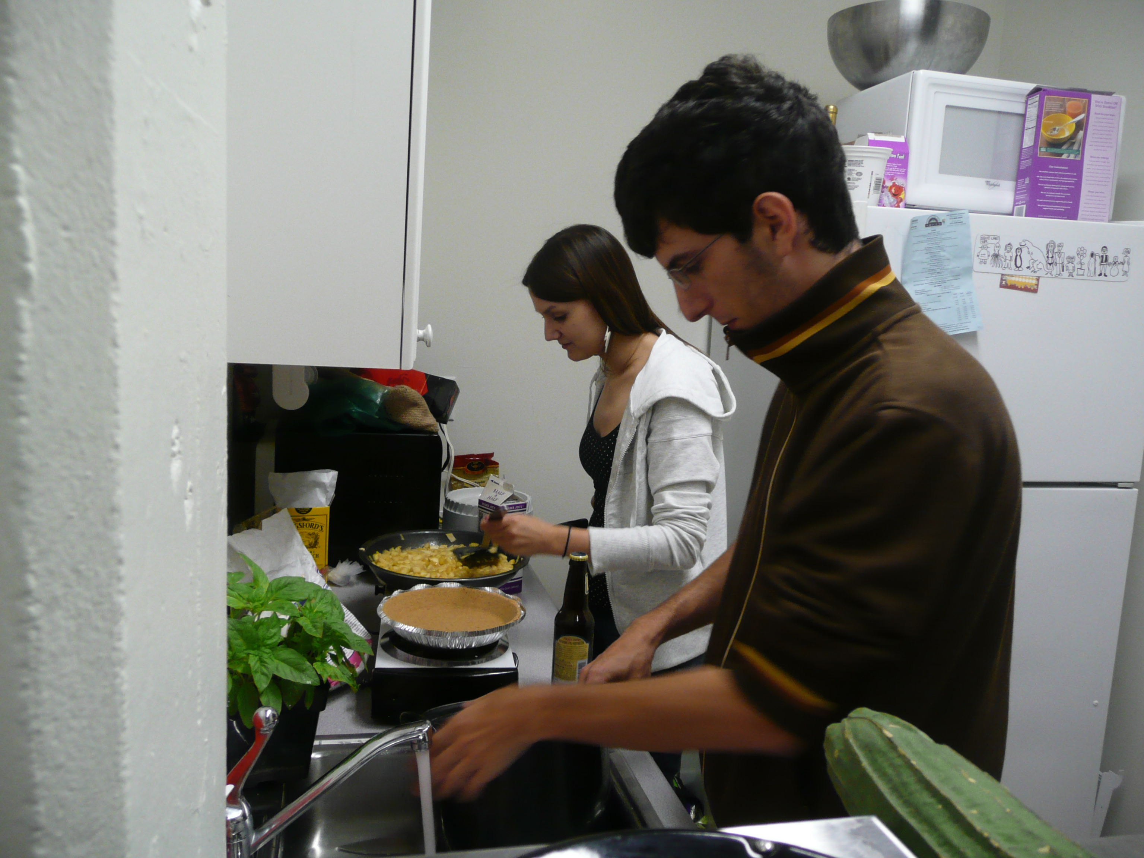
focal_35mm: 28
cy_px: 429
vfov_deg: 49.7
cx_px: 572
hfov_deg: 63.4
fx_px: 925
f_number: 3.3
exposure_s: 1/15
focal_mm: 4.6
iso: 200
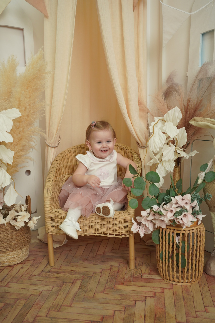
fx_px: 313
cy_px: 162
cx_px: 108
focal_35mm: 35
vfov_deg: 54.4
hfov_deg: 37.9
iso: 640
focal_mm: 35
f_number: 4.5
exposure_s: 1/160
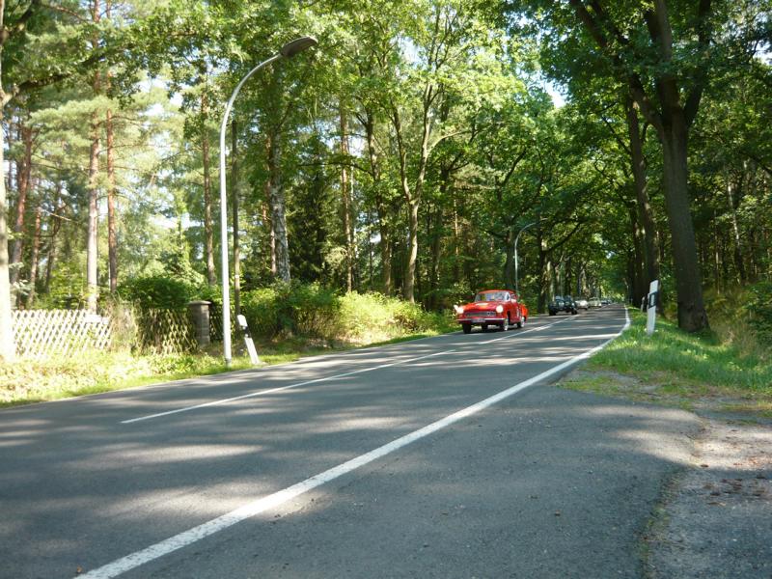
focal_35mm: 33
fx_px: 736
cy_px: 290
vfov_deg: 42.9
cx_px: 386
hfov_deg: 55.4
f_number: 2.8
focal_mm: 5.5
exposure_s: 1/160
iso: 100
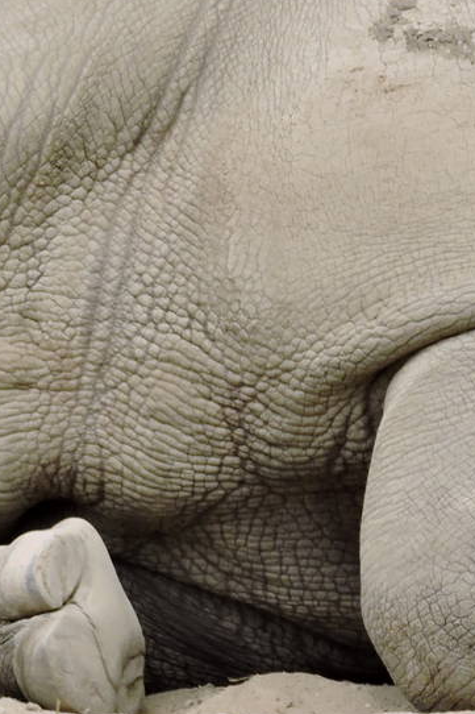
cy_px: 298
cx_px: -139
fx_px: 26437
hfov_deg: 1.0
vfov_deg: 1.5
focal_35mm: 1335
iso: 100
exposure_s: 1/400
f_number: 4.9
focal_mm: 77.6
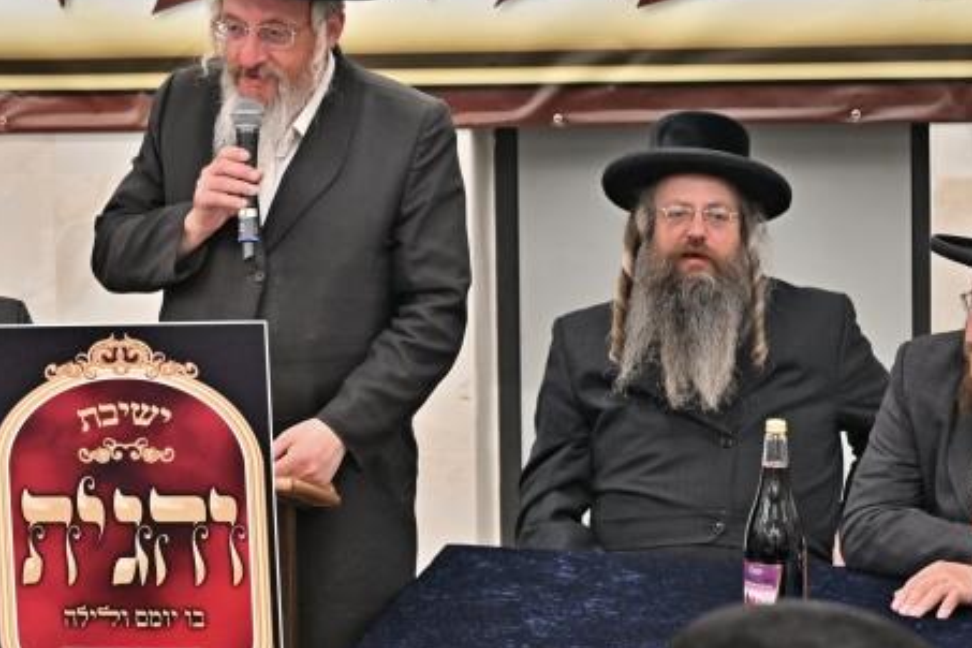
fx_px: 2808
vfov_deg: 13.0
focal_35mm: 104
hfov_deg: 19.6
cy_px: 14
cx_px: 296
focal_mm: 46
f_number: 4
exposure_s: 1/160
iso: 1000
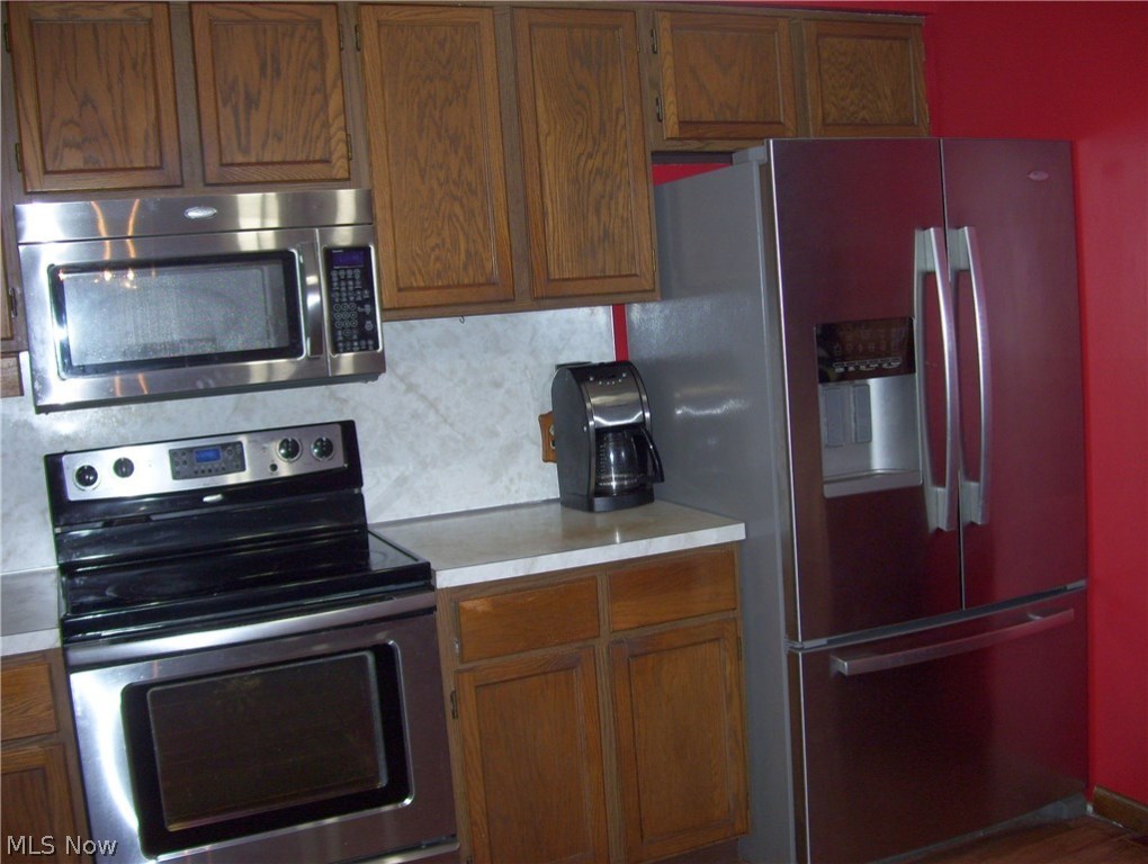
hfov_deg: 51.3
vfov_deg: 39.7
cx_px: 574
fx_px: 1196
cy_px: 432
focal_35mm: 36
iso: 100
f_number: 2.7
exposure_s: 1/60
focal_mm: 6
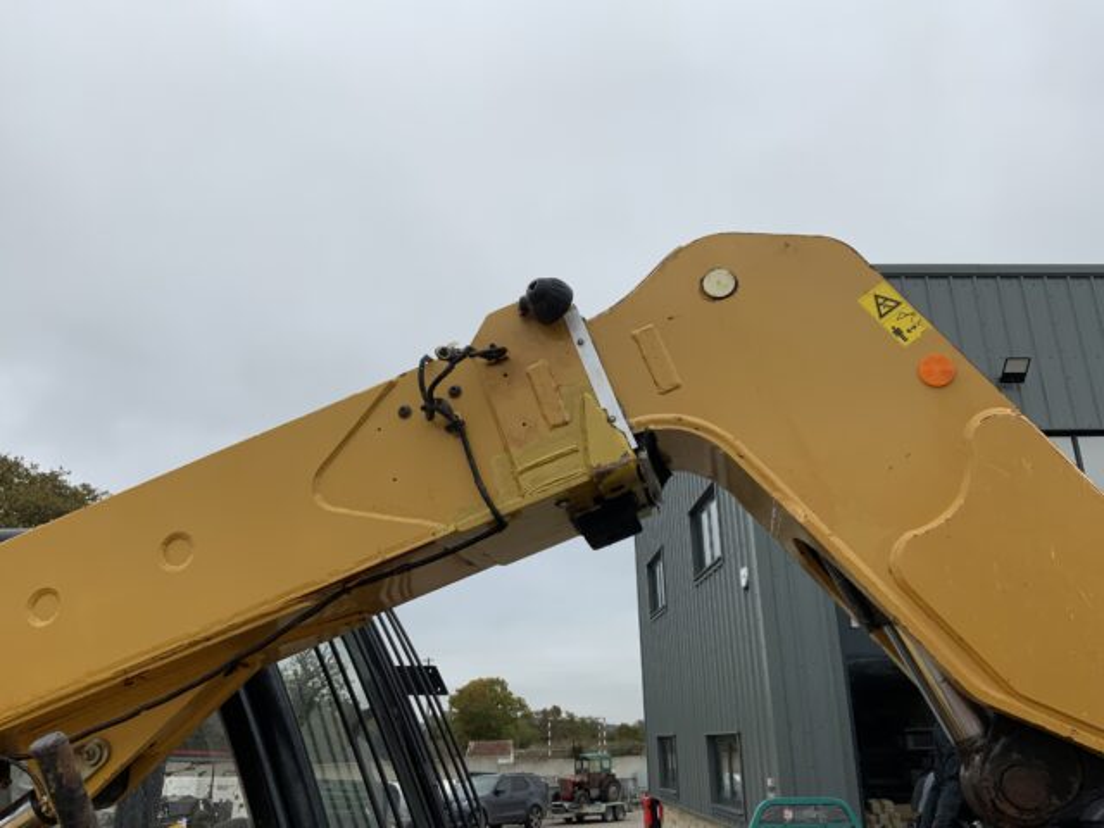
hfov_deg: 61.7
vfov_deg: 48.2
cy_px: 414
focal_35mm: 29
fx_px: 925
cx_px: 552
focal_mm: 3
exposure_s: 1/709
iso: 16
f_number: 1.8
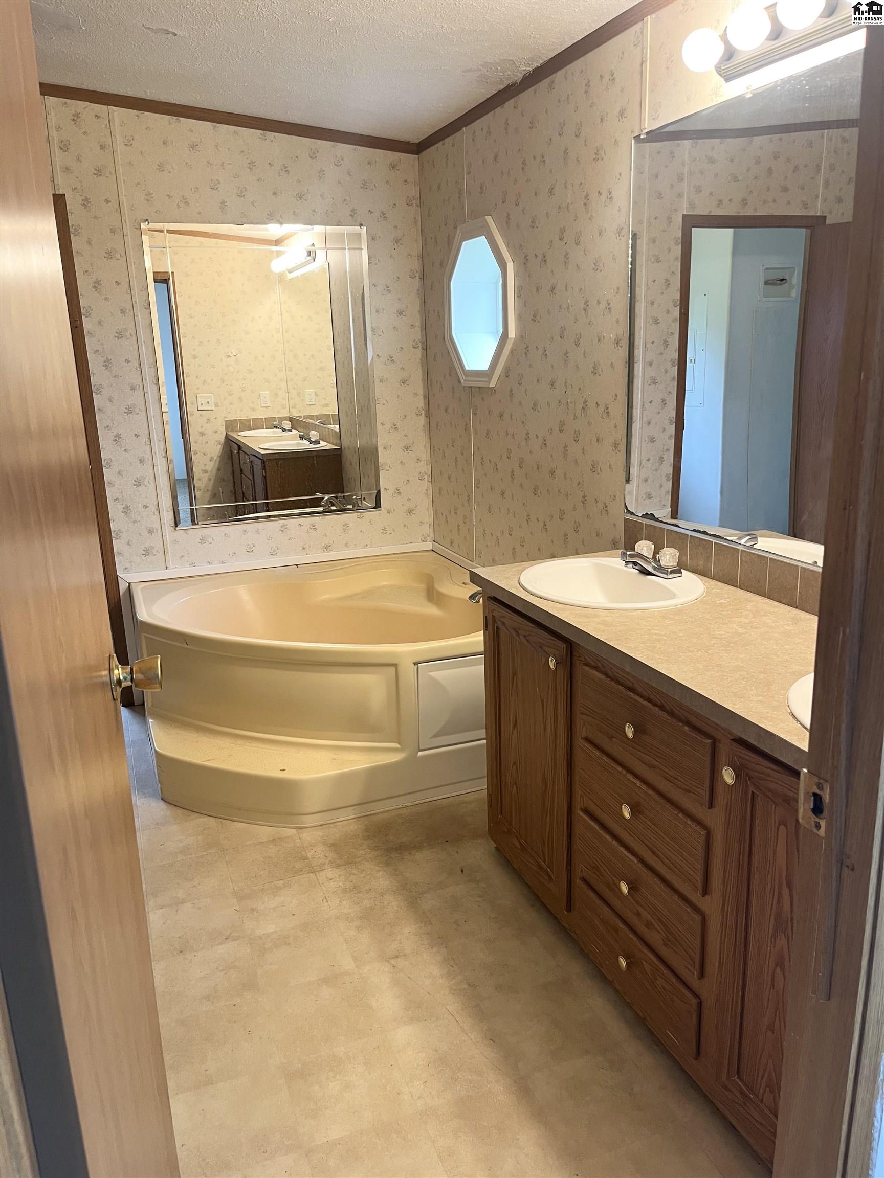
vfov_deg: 67.3
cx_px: 442
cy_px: 589
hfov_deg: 53.1
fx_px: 885
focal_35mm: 26
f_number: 1.6
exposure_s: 1/60
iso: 100
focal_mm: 5.1
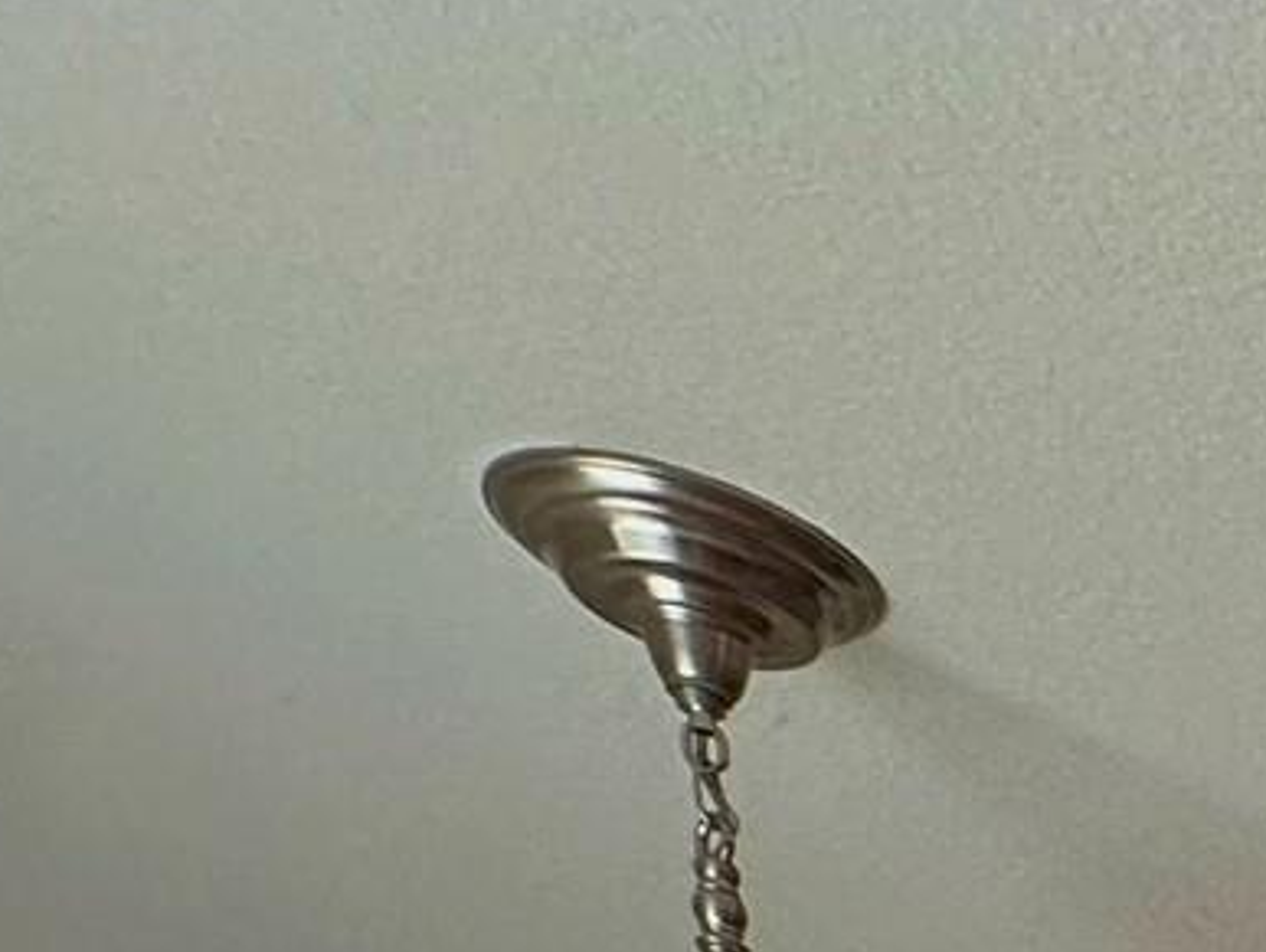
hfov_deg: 15.4
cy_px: 2477
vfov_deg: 13.1
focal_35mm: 74
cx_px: 2987
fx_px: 2709
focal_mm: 2.22
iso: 160
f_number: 2.2
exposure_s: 1/120
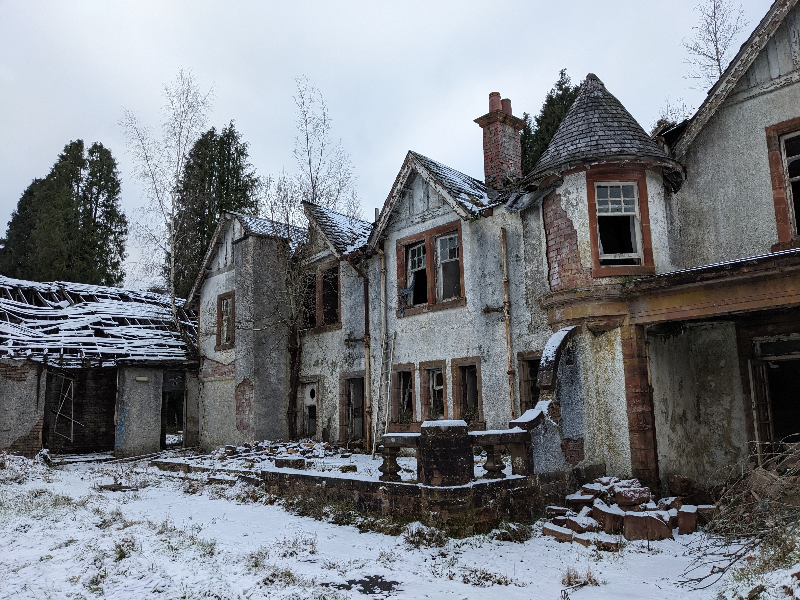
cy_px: 300
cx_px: 400
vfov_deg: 51.4
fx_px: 624
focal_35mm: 27
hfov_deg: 65.3
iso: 80
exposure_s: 1/711
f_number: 1.73
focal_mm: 4.38
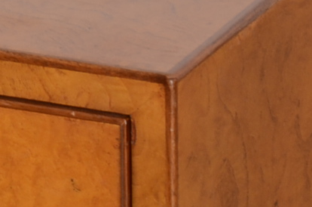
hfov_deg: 3.7
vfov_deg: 2.5
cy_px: 126
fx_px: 4782
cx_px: -121
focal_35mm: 553
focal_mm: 62
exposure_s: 1/100
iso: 125
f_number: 14
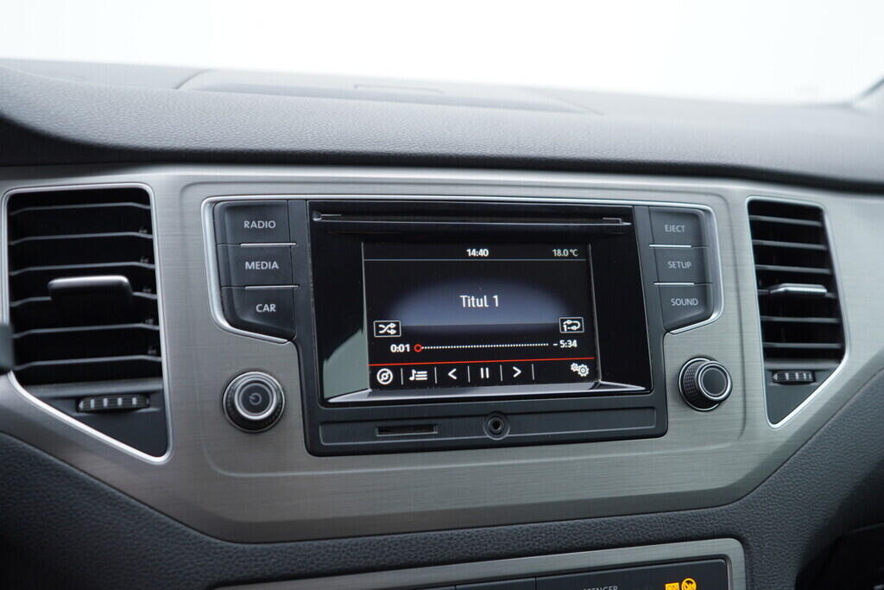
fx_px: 884
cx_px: 442
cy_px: 295
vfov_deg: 36.9
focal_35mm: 36
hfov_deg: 53.1
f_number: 2.8
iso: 125
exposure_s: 1/40
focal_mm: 24
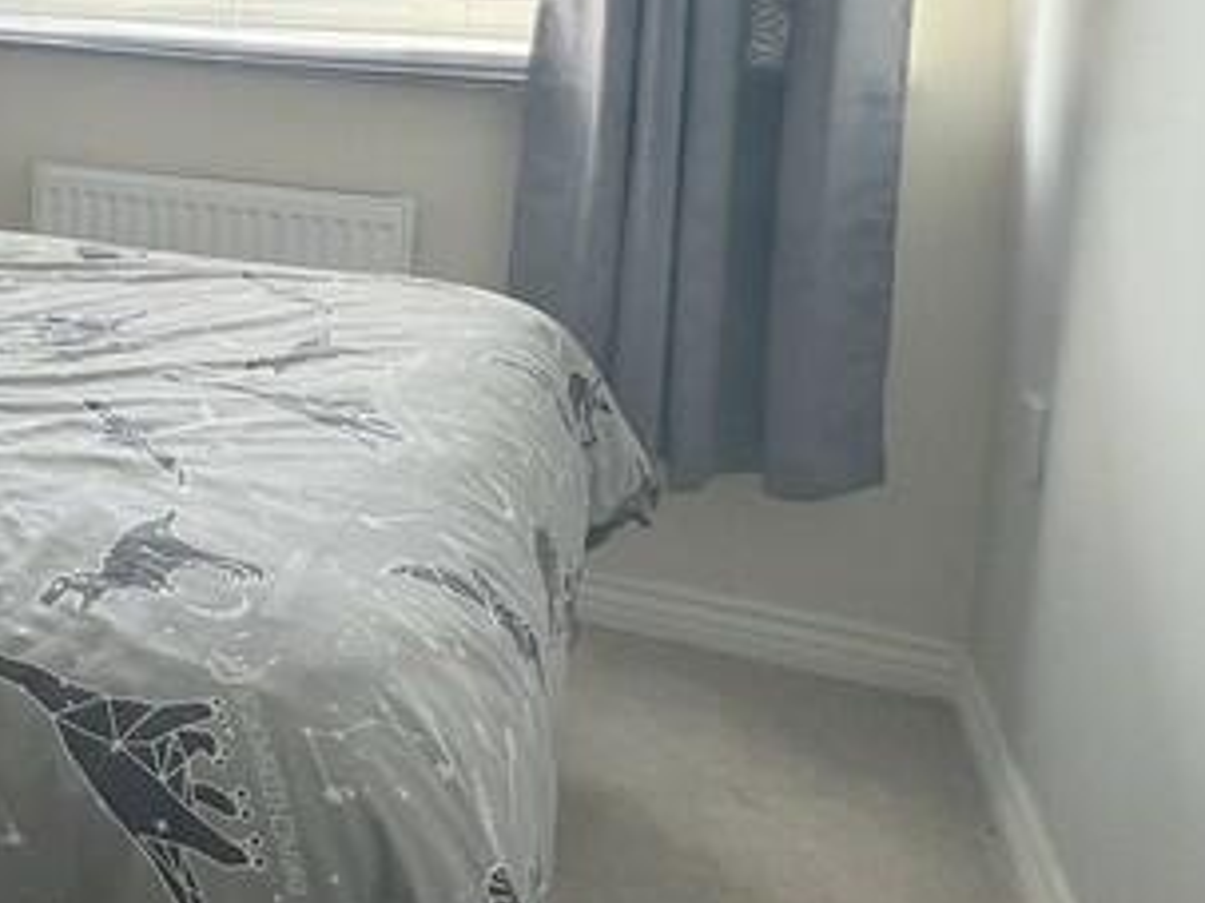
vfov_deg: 31.1
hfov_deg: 32.4
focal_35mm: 44
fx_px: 1531
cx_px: -362
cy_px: 60
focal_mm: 1.57
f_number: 1.8
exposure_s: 1/99
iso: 40
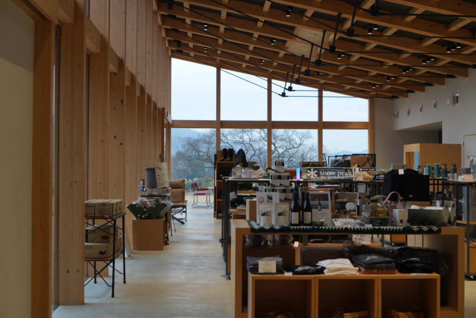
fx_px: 695
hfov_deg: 37.8
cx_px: 238
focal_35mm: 52
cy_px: 159
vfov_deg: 25.8
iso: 200
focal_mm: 35
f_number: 4
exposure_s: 1/100
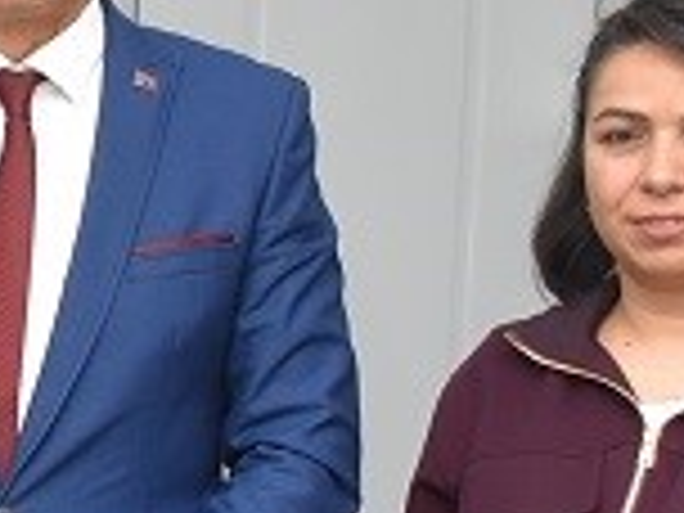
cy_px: 626
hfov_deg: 10.7
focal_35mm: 170
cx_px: -666
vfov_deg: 8.6
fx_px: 3359
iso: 720
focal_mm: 20
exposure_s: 1/60
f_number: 4
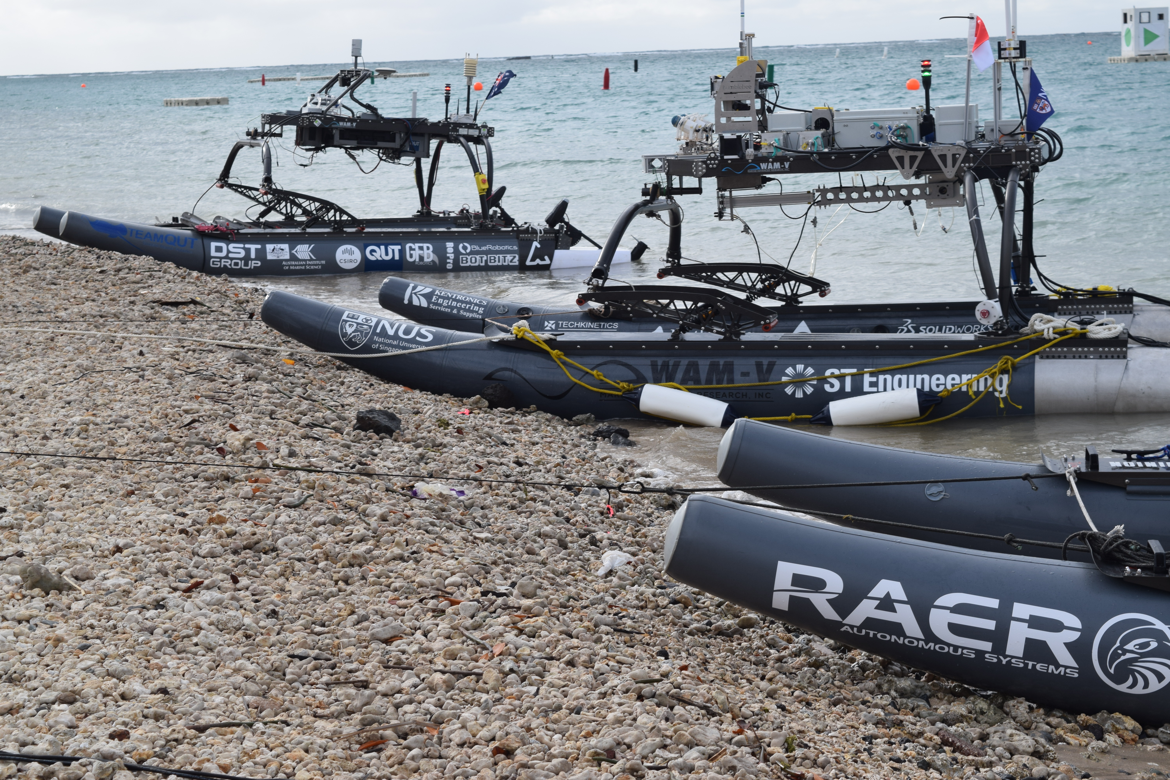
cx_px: 585
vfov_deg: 16.6
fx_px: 2681
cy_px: 390
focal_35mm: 82
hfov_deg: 24.6
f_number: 8
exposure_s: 1/250
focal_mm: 55
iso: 200
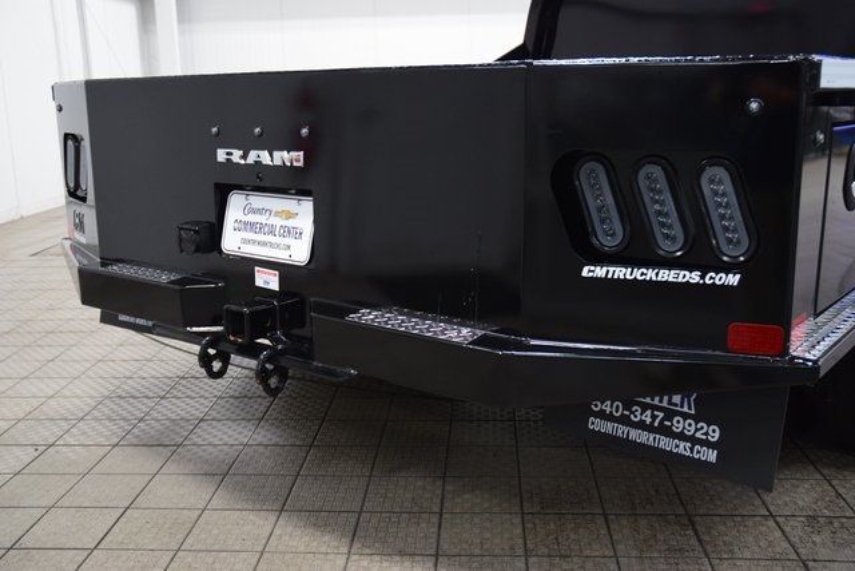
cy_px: 286
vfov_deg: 35.5
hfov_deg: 51.3
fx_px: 891
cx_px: 428
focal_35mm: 38
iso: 1600
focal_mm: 25
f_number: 3.8
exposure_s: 1/60
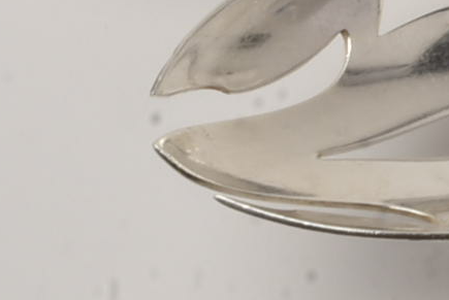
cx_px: 1000
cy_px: -62
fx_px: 4894
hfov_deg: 5.1
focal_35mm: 392
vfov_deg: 3.5
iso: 100
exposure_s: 1/125
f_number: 25
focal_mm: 38
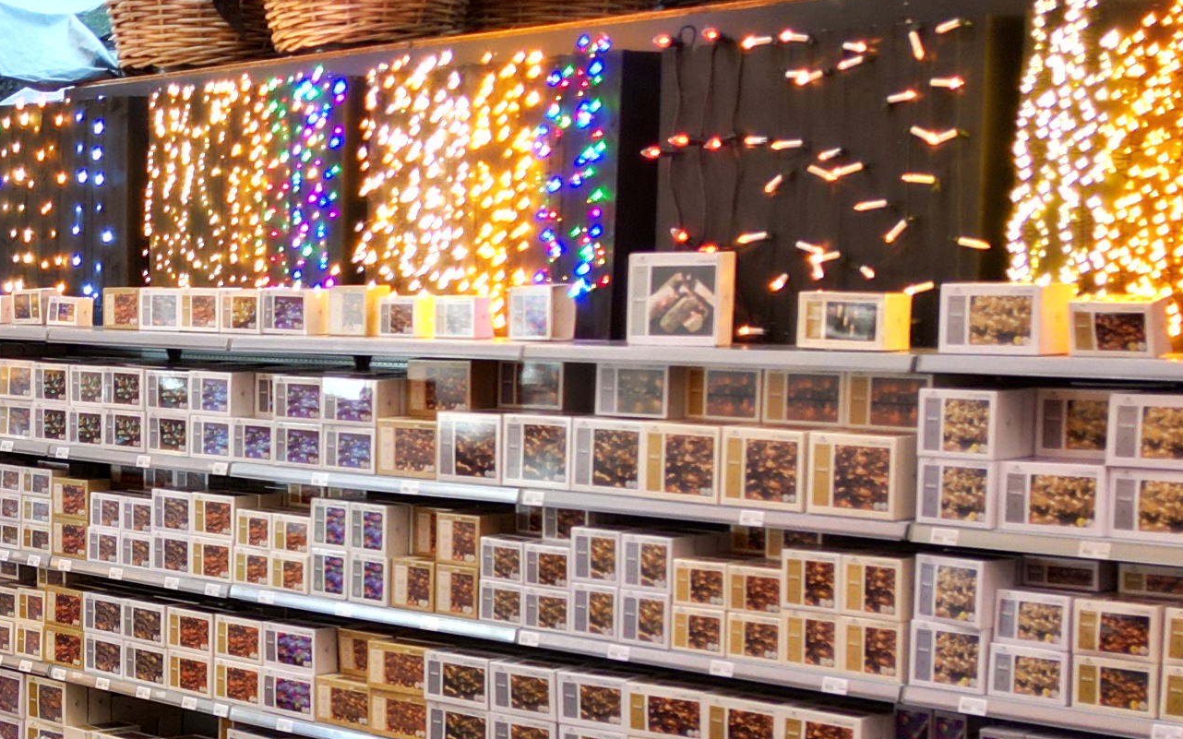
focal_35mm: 80
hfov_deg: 24.5
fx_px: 2579
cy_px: 677
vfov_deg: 16.1
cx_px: -26
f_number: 1.7
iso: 270
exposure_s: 1/15
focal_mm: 6.72
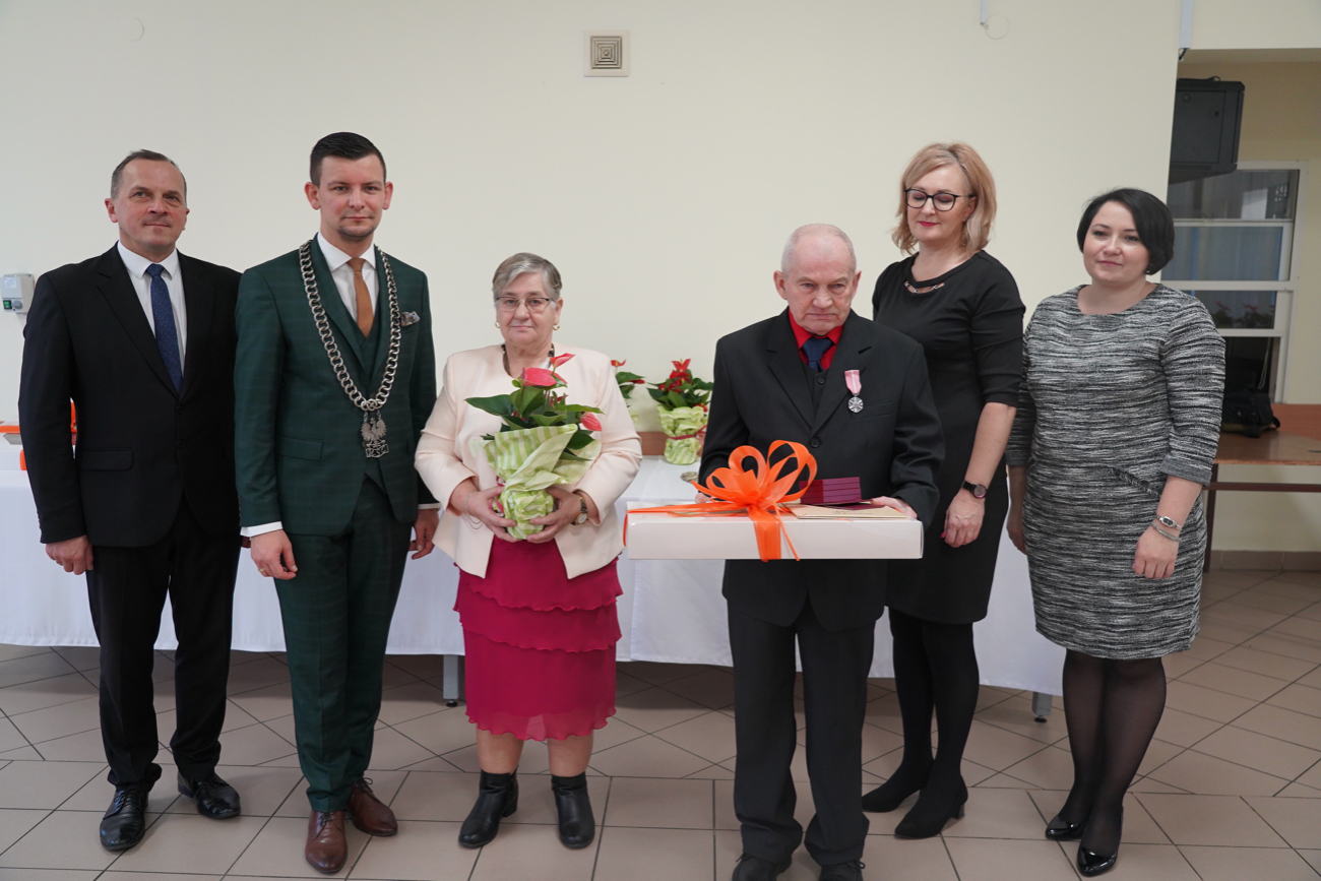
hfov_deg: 61.9
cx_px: 660
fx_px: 1101
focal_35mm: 30
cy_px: 440
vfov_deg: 43.6
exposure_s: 1/160
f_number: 4
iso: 2000
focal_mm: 30
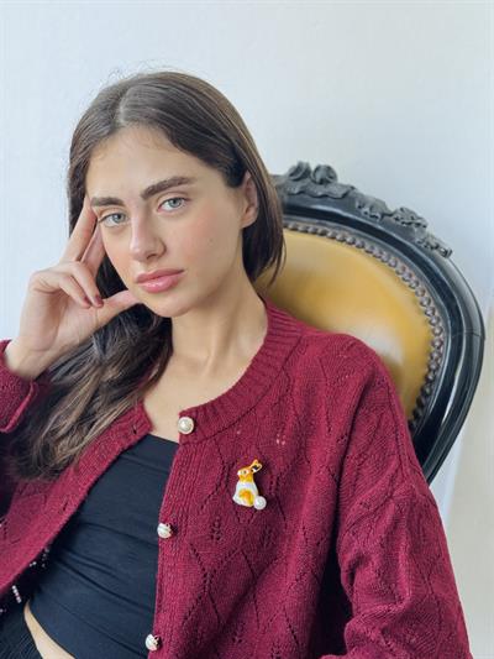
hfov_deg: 30.3
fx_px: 913
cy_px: 330
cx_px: 247
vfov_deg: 39.6
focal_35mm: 48
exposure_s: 1/58
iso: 250
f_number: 1.78
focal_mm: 6.76
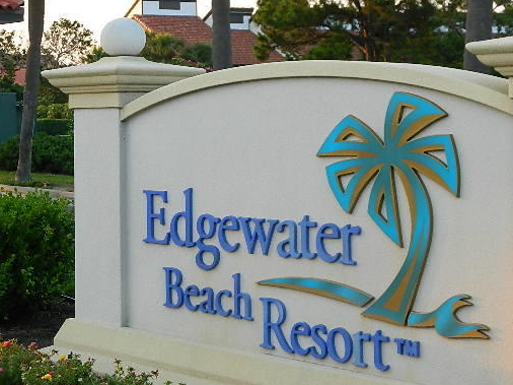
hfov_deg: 22.9
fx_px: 1229
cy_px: 119
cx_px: 43
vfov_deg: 17.7
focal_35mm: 83
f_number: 3.5
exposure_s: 1/100
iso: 80
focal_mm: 7.3
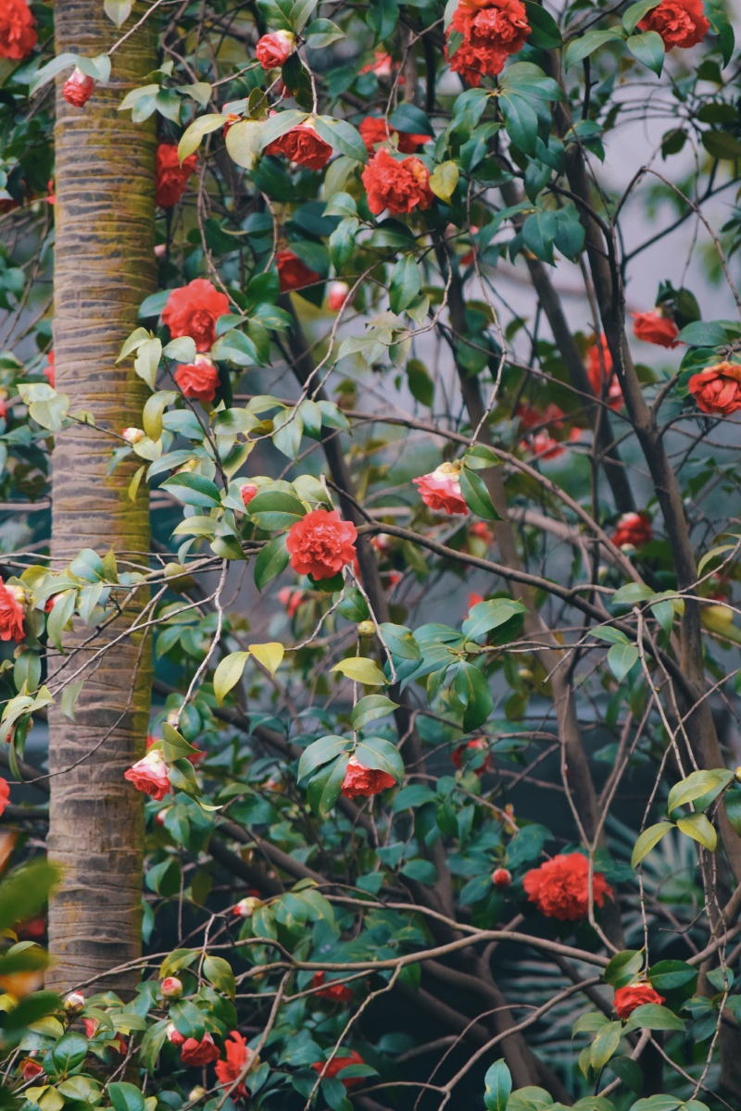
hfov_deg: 5.4
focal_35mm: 255
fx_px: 7873
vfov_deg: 8.1
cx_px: 370
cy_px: 556
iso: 500
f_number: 5.6
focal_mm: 170
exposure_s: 1/320
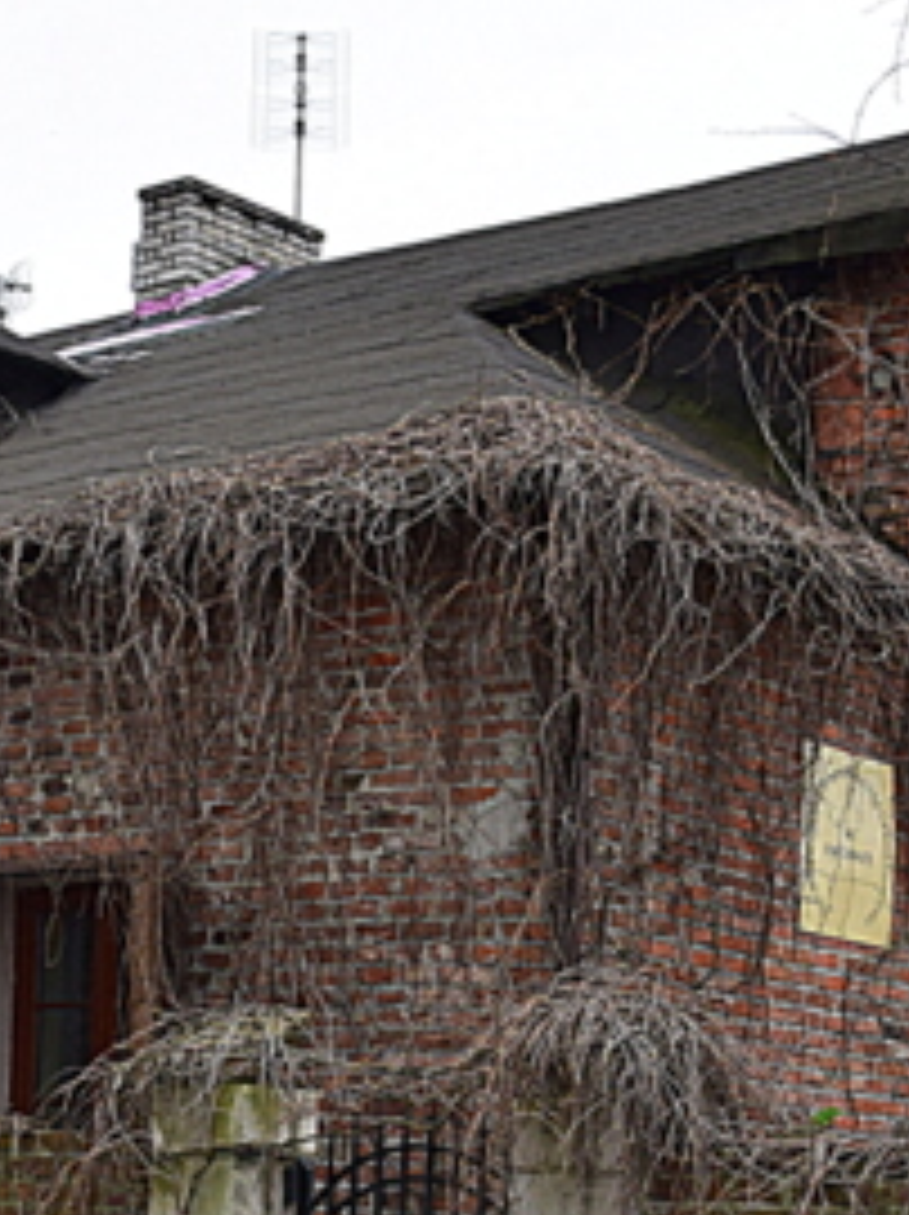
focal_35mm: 77
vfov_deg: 24.8
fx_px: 2700
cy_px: 1012
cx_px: 45
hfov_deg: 18.7
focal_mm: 18
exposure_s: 1/80
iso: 400
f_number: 8
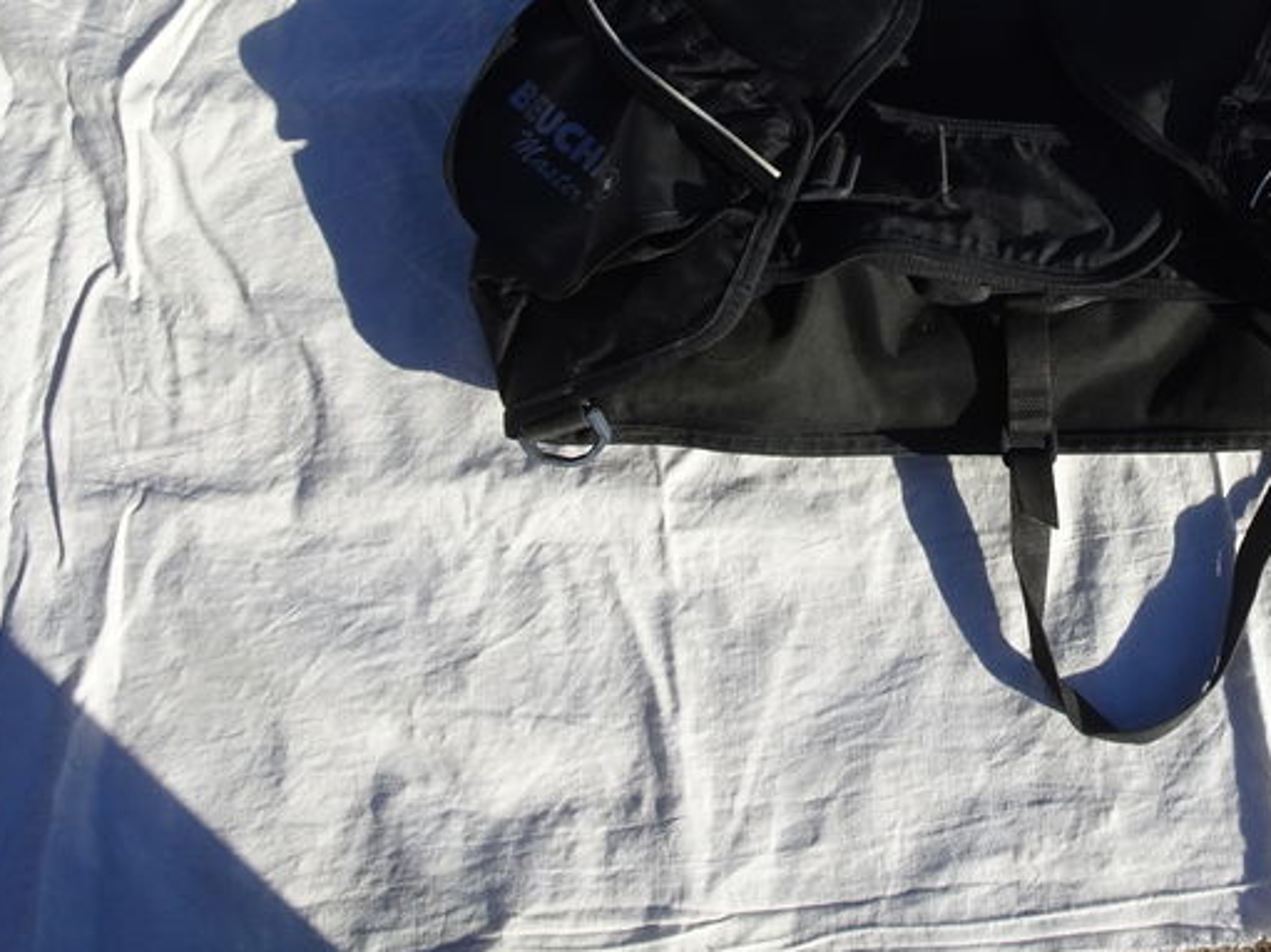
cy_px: 57
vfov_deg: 29.3
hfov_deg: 38.3
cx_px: 1089
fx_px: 1725
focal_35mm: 47
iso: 80
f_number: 3.5
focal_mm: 4.1
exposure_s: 1/1000
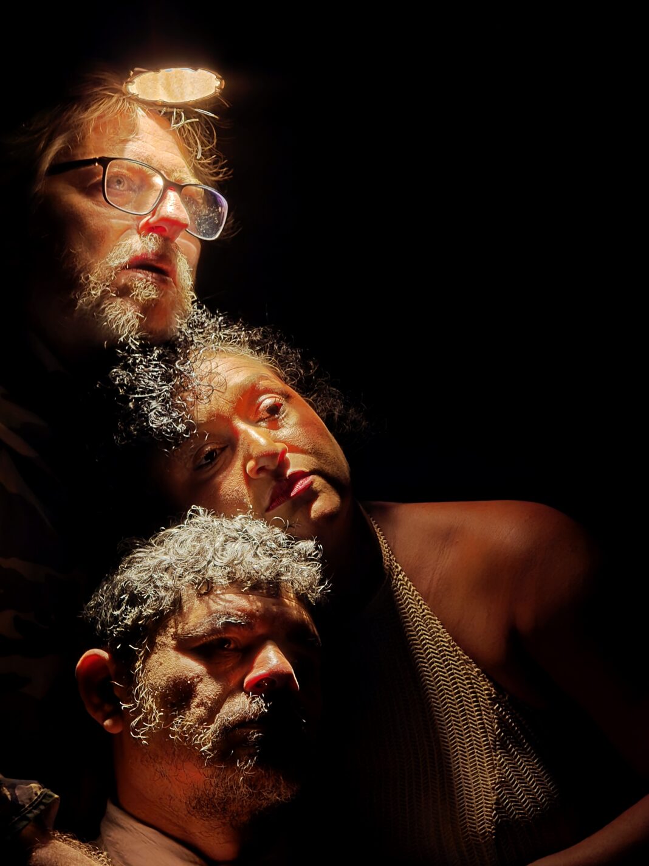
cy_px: 433
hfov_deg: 12.9
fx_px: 2875
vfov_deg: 17.1
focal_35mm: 115
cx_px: 324
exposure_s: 1/15
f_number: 3.4
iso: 1250
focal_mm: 18.6
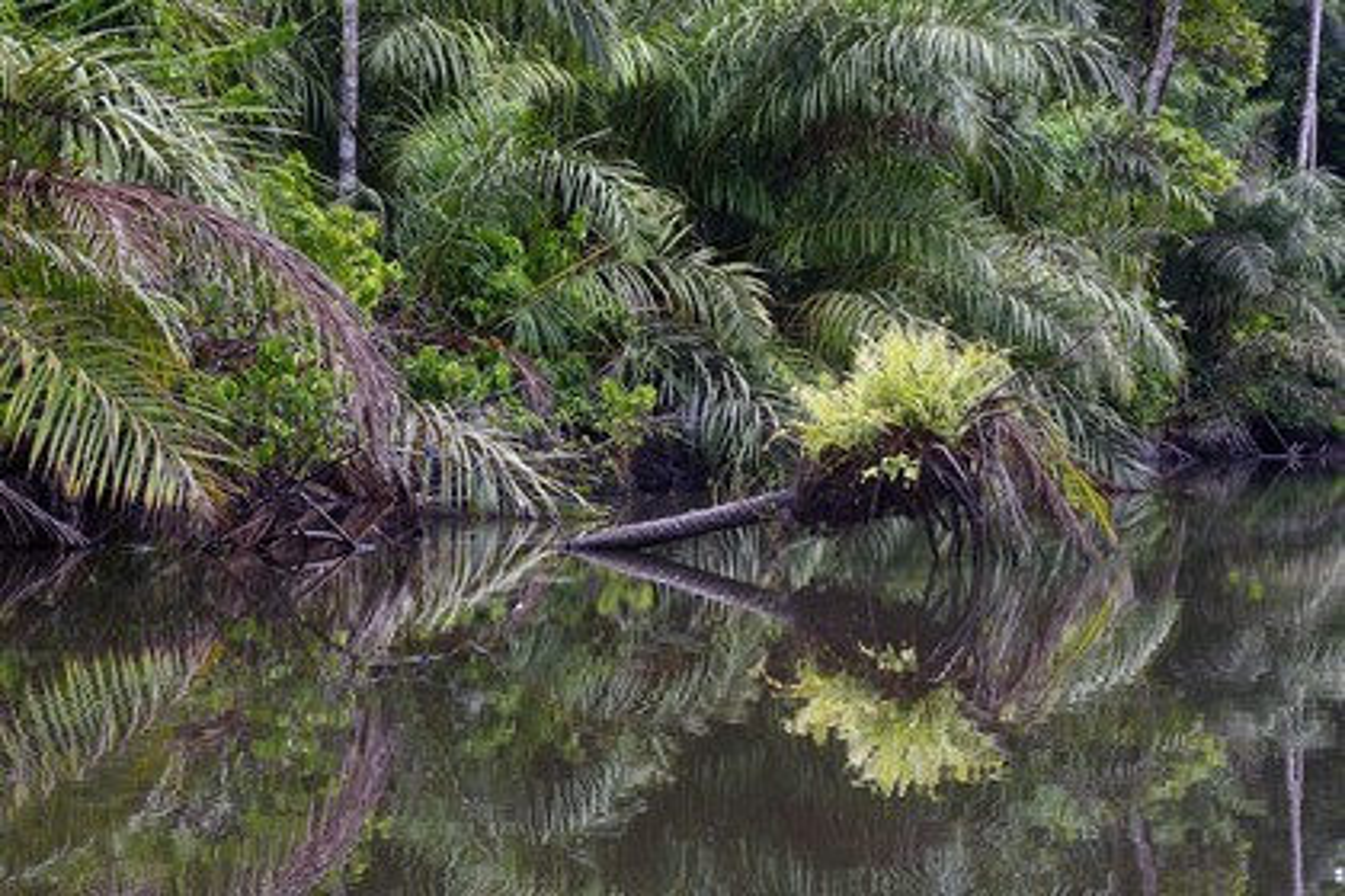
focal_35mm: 102
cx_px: 672
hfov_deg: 20.0
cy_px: 448
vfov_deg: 13.4
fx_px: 3811
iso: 1600
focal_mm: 102
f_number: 6.3
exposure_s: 1/160
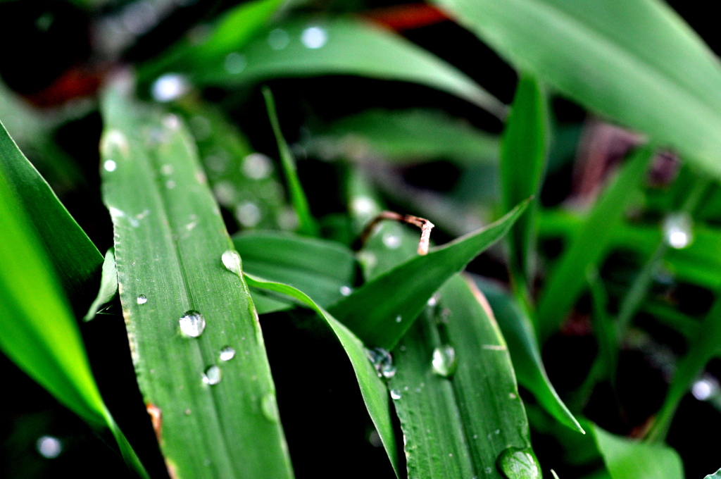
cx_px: 360
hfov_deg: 22.6
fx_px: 1800
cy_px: 240
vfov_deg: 15.1
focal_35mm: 90
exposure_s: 1/125
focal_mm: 60
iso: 400
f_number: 5
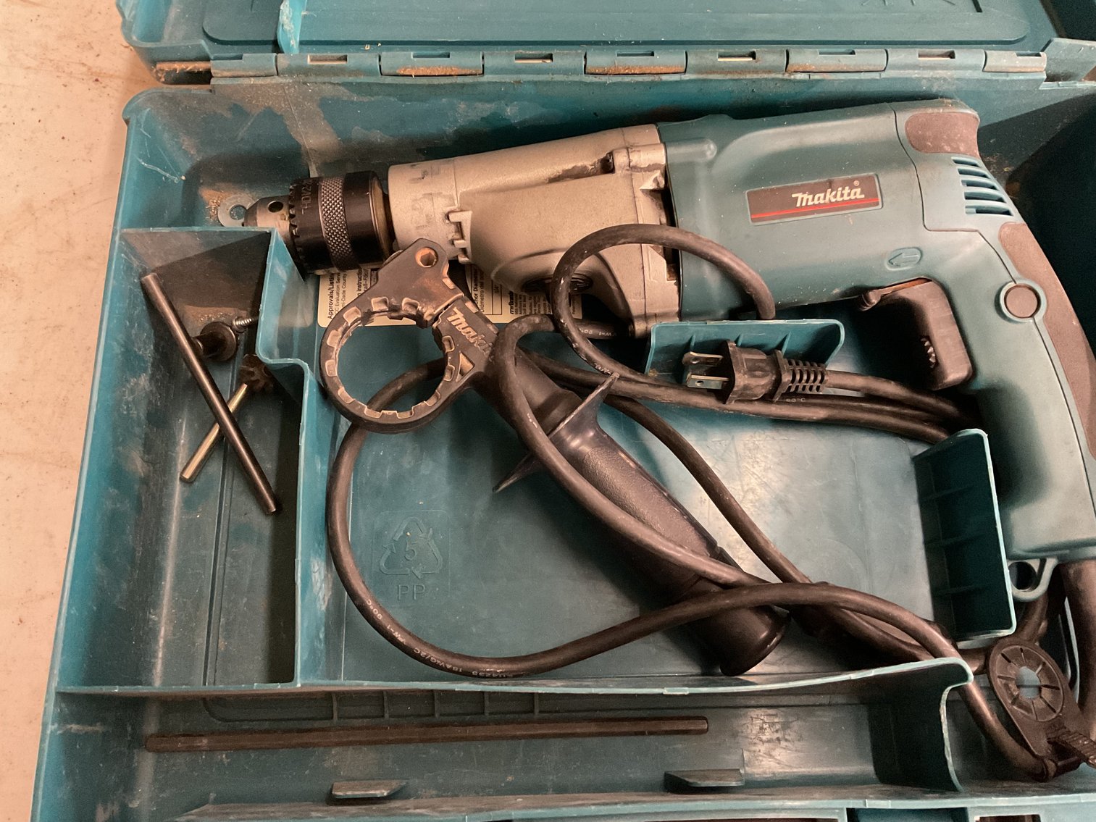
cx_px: 548
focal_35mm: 29
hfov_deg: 61.7
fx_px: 918
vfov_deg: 48.2
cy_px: 411
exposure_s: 1/30
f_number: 1.8
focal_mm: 3
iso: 500
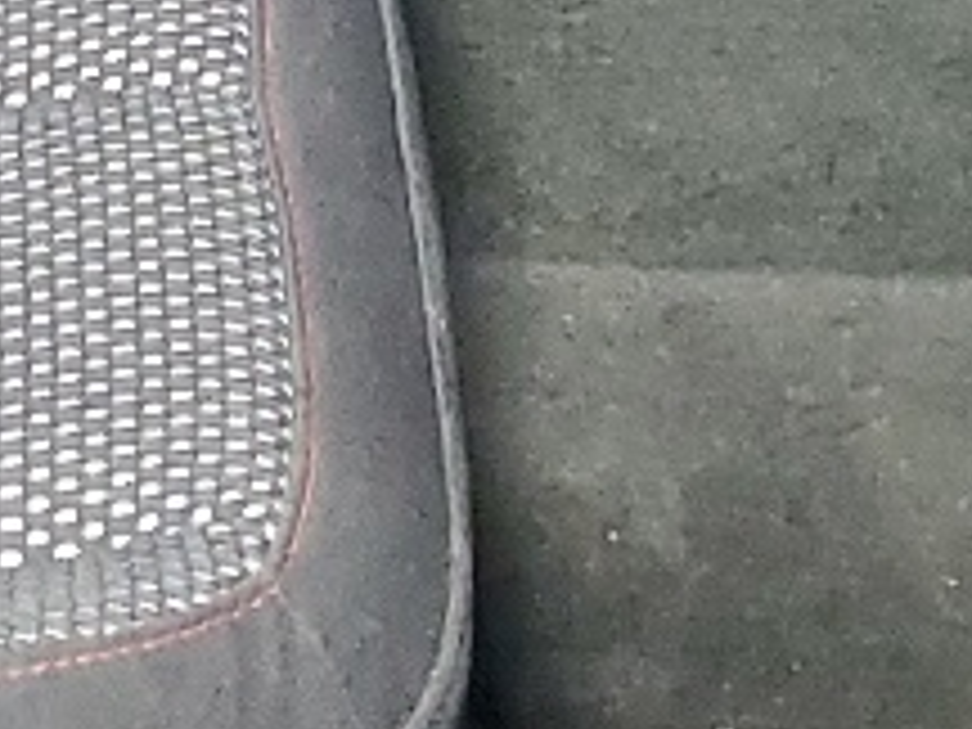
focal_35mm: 193
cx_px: 180
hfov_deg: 10.2
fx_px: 5419
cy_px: -1138
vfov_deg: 7.1
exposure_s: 1/15
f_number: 1.5
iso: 363
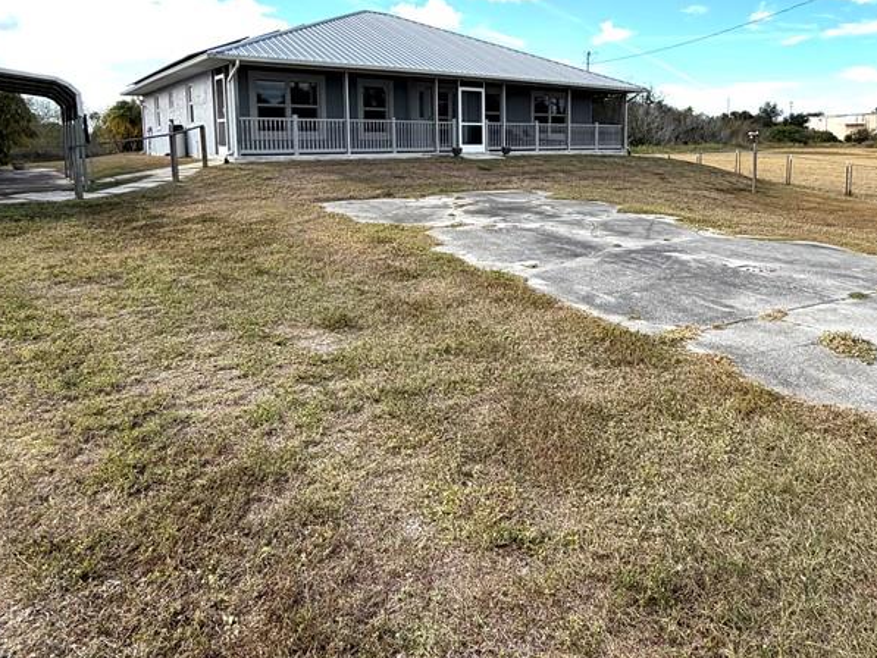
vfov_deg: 55.2
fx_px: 608
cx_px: 523
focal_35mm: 24
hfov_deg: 70.9
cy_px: 200
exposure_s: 1/830
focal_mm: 2.22
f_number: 2.2
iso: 20
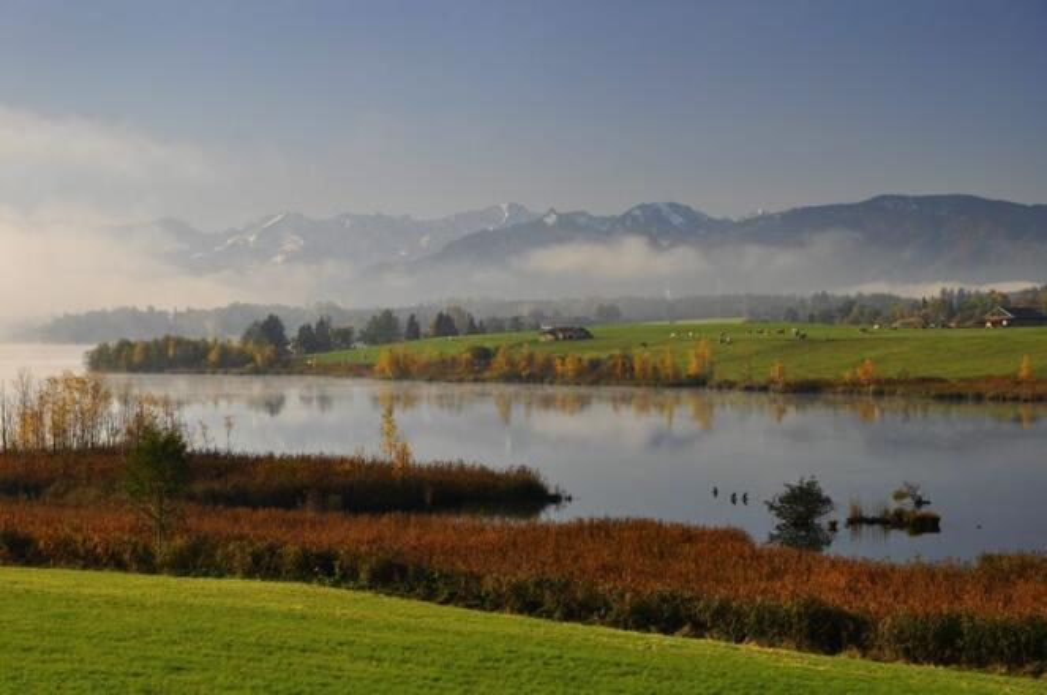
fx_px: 2091
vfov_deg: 18.9
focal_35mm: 72
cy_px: 348
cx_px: 524
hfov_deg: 28.1
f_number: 9
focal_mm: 48
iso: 200
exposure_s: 1/250
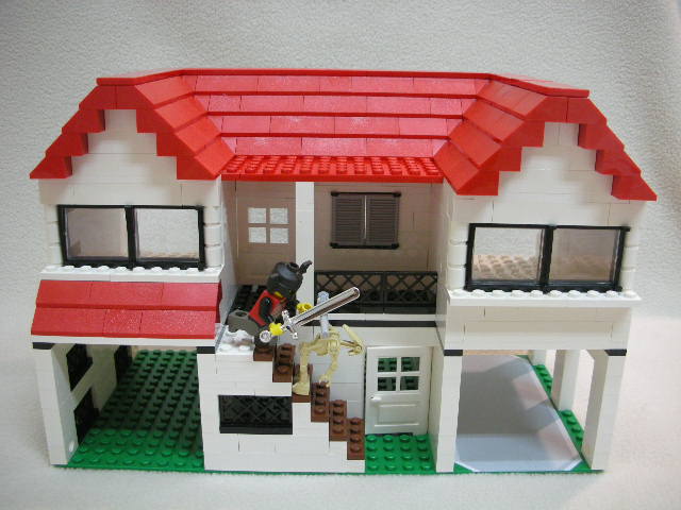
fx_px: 689
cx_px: 340
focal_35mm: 35
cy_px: 255
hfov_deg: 52.6
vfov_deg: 40.7
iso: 200
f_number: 2.8
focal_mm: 5.8
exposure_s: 1/17.4
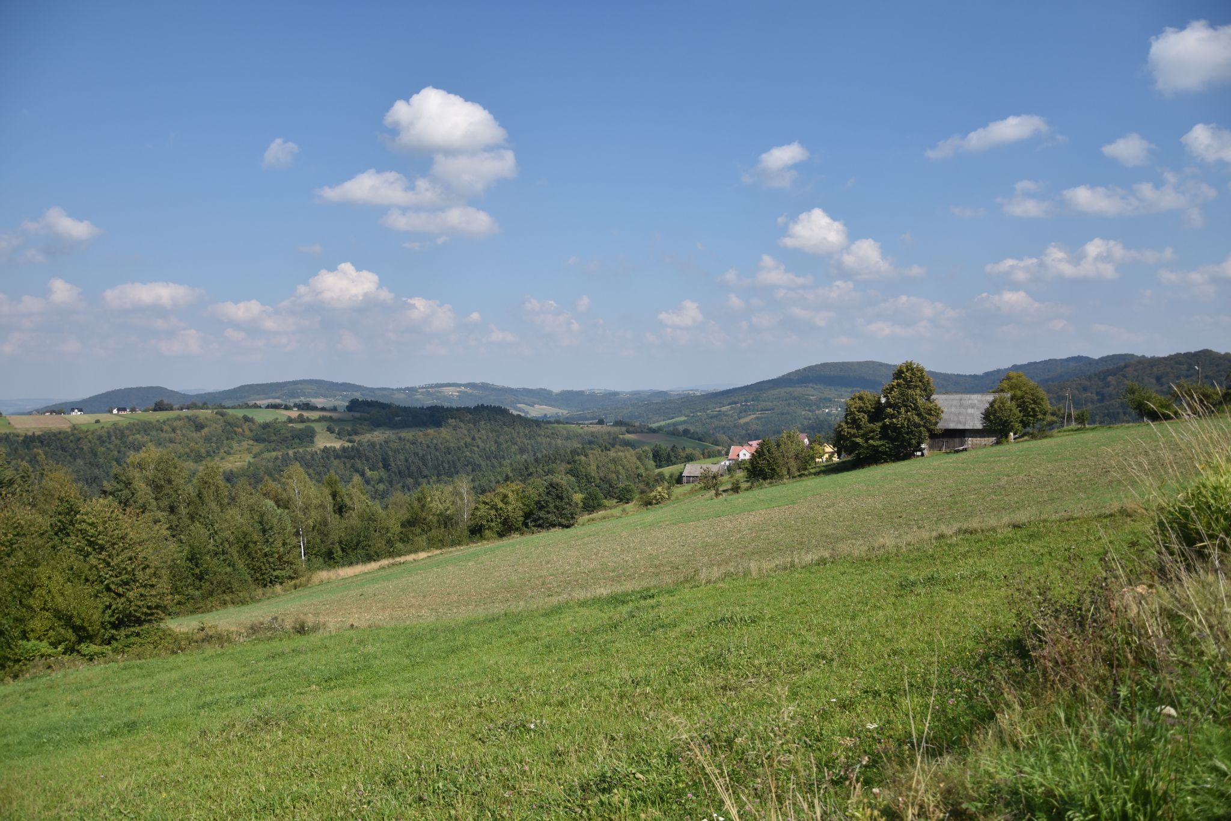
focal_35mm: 27
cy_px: 410
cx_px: 616
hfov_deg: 67.4
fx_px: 923
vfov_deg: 47.9
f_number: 3.5
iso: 100
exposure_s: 1/1600
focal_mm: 18
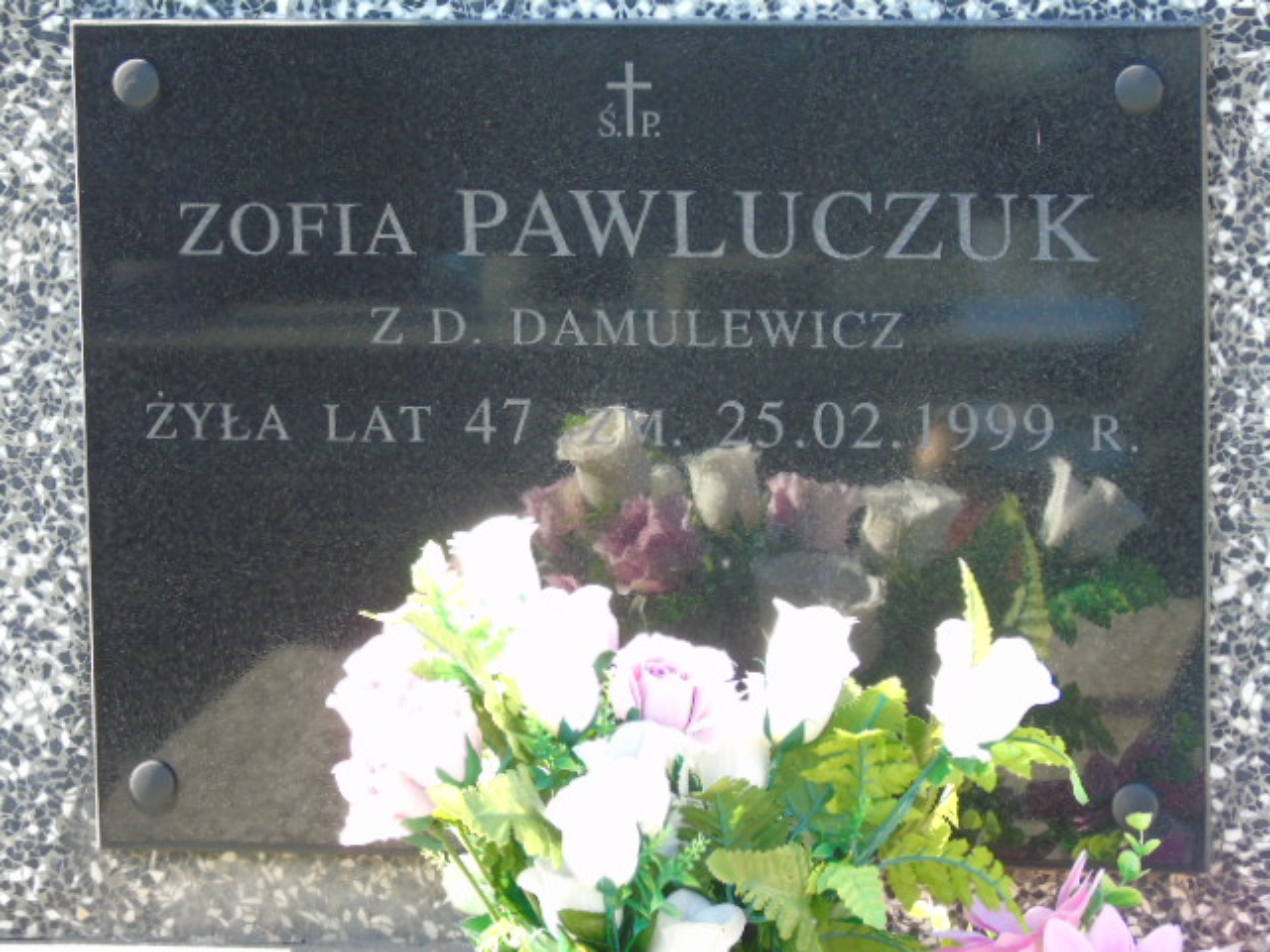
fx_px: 6824
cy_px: 476
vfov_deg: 8.0
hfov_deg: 10.6
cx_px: 635
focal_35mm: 186
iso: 320
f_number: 5
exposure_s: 1/125
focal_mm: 33
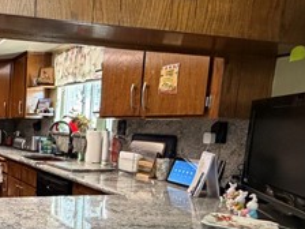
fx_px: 352
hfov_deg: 40.2
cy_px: 172
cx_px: -10
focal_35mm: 40
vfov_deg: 35.2
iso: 400
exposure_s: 1/60
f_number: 2.2
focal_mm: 2.22
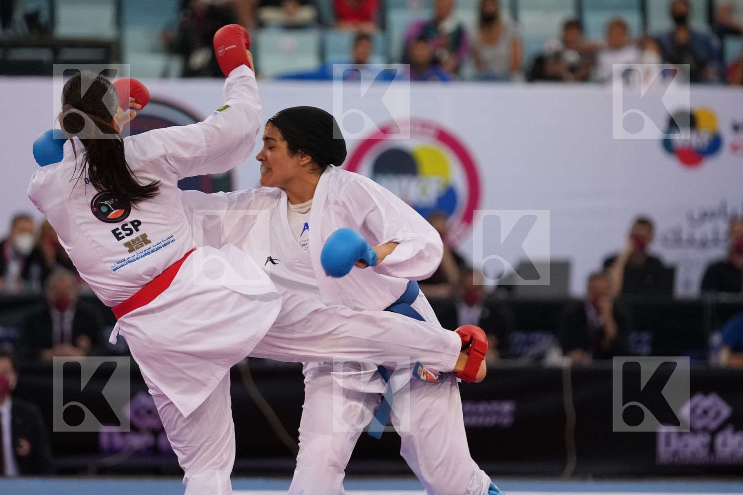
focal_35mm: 271
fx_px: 5593
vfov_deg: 5.1
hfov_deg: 7.6
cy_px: 248
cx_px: 372
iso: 2000
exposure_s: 1/1000
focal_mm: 181
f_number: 2.8
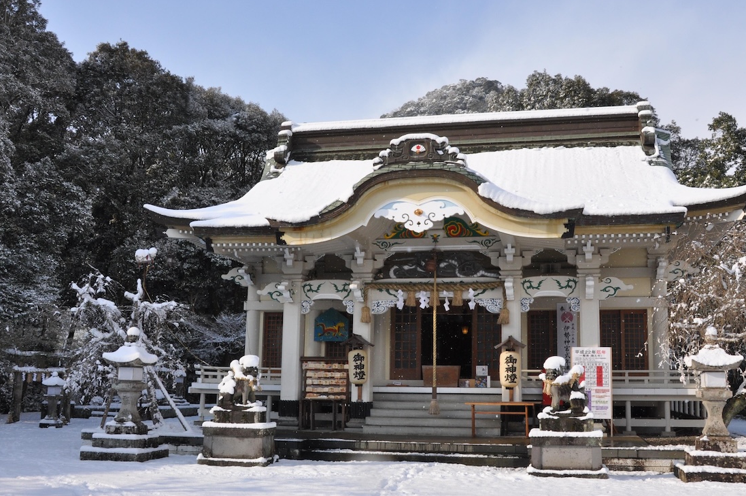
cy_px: 252
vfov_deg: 37.8
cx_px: 407
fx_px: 725
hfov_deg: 54.4
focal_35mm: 35
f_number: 13
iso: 640
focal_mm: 20
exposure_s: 1/640
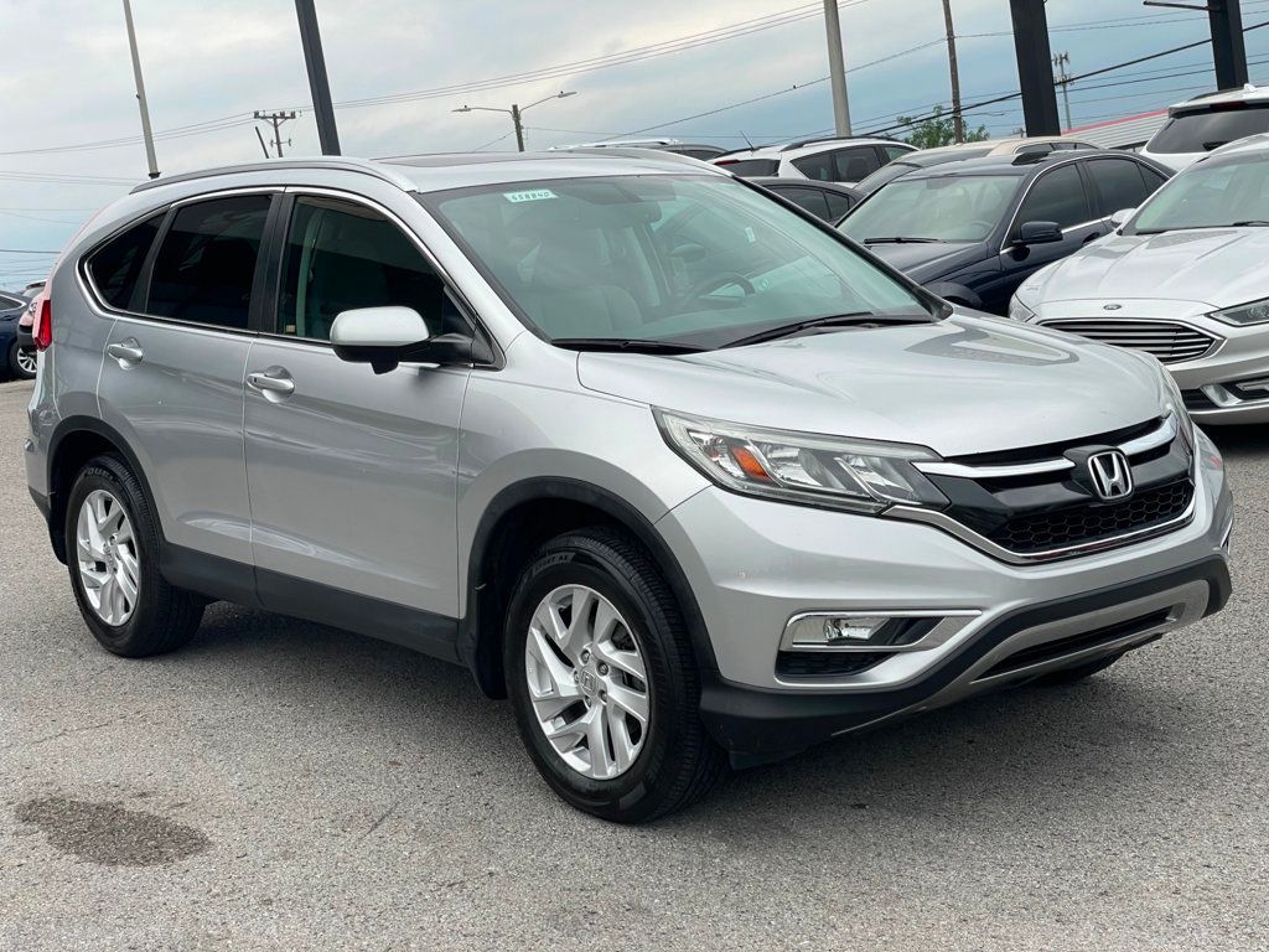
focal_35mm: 52
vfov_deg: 28.0
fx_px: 1906
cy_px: 476
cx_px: 634
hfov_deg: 36.8
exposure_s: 1/110
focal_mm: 6
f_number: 2
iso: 25
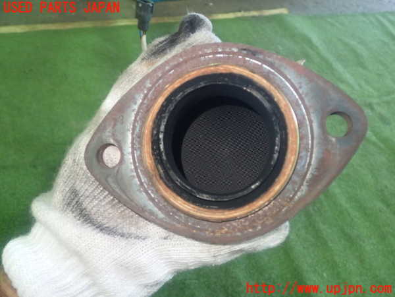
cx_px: 198
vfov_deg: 46.8
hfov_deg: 60.0
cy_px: 148
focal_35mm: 30
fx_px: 342
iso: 400
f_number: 2.3
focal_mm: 5.4
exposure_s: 1/30
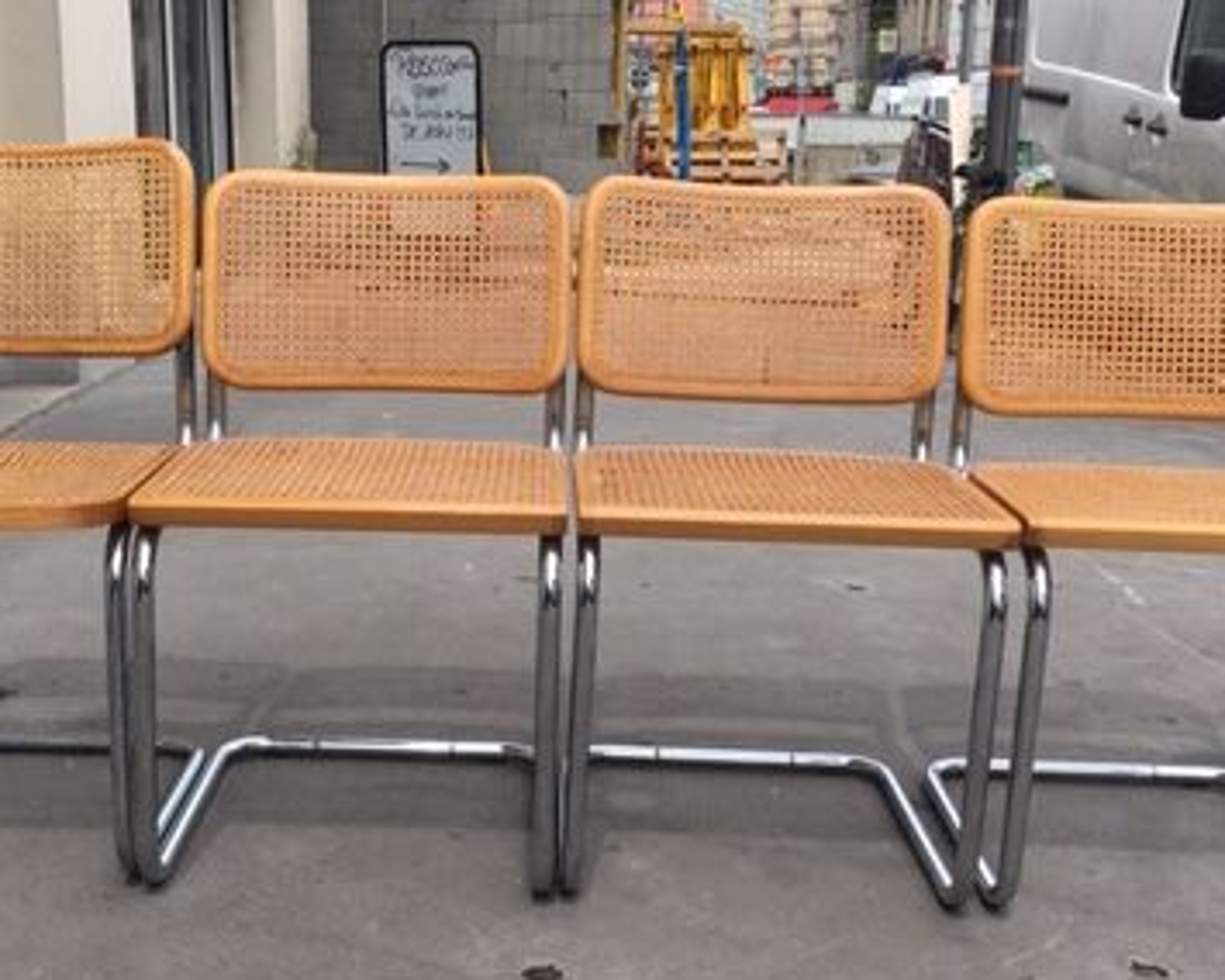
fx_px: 1849
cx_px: 521
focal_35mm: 51
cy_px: 607
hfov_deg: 36.6
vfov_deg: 29.6
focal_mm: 4.15
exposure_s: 1/1261
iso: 25
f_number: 2.2
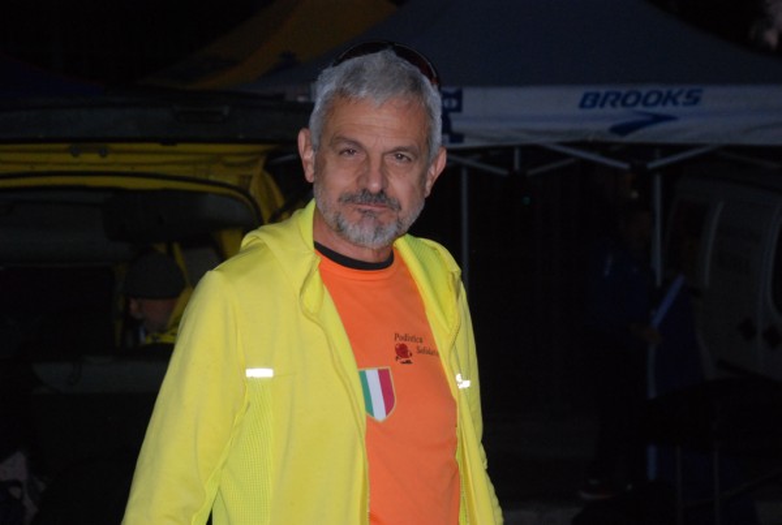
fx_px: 2286
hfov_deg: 19.4
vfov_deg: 13.1
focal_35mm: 105
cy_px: 262
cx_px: 391
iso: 1000
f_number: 5.6
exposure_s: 1/60
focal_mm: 70
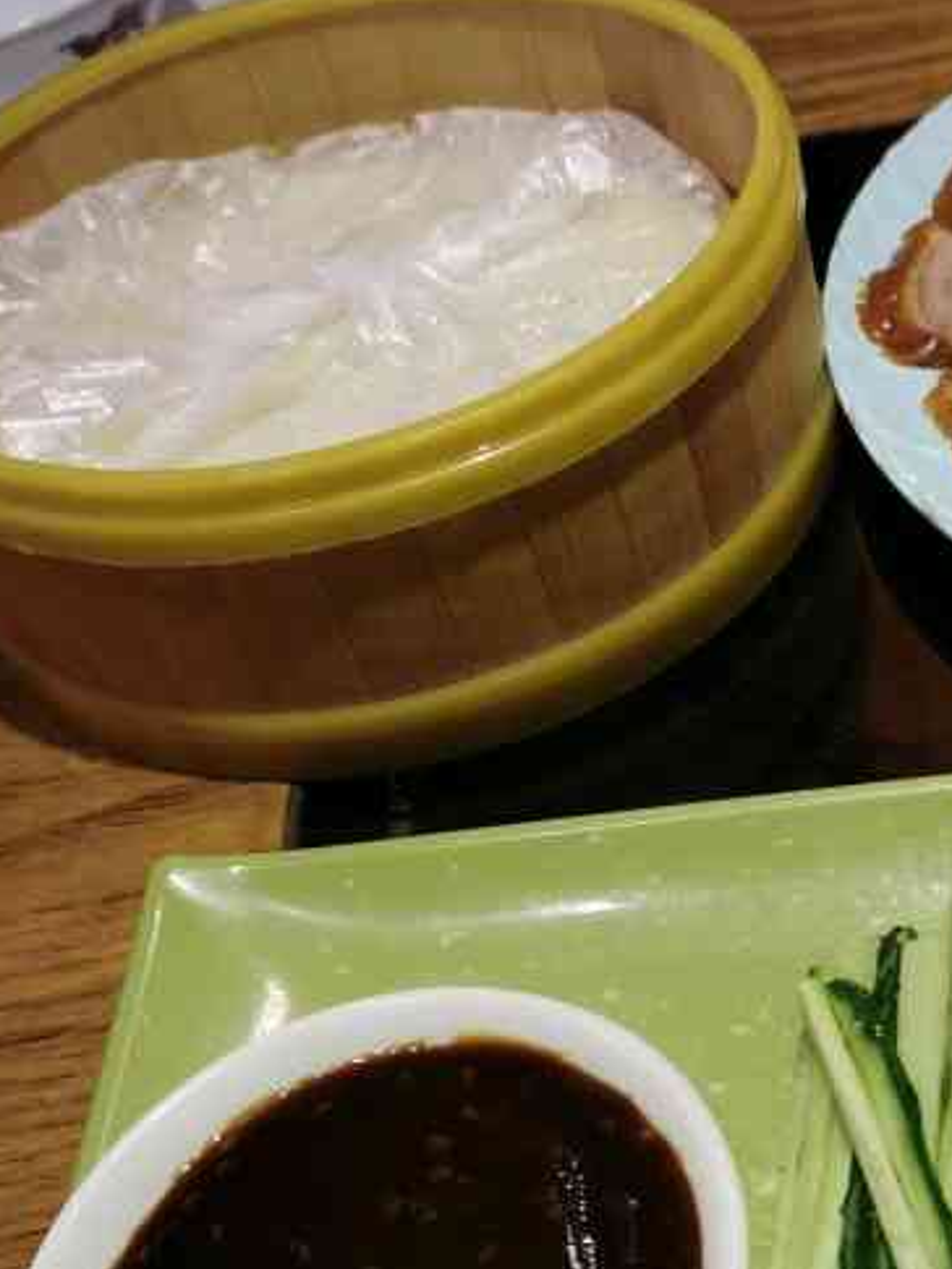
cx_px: 892
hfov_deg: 27.8
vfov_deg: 38.1
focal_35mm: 50
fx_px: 1833
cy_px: 708
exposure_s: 1/100
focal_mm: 5.58
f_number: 1.8
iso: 64
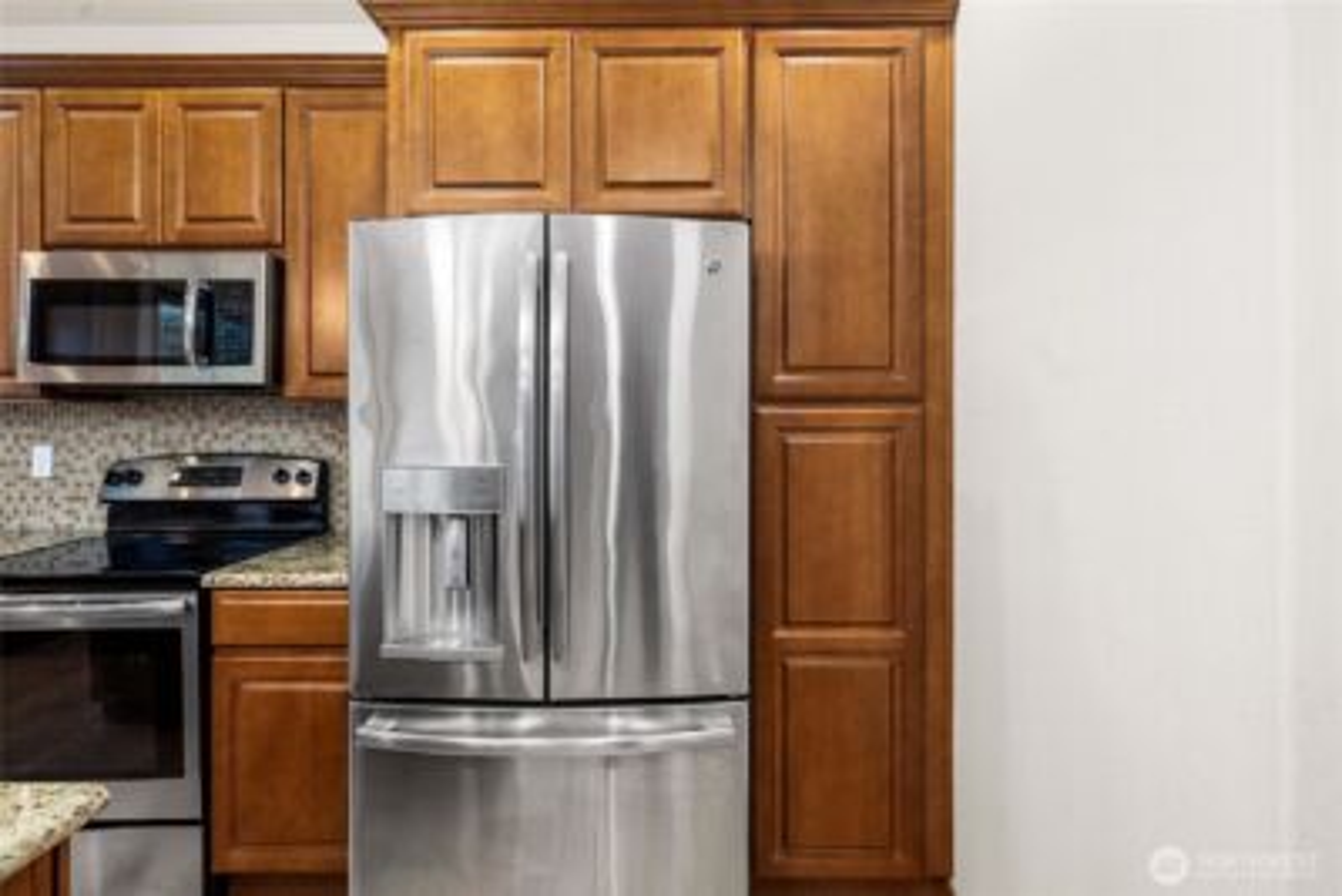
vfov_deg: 73.8
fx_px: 597
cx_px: 671
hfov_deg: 96.7
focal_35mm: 16
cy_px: 448
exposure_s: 1/60
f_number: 7.1
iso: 500
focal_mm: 16
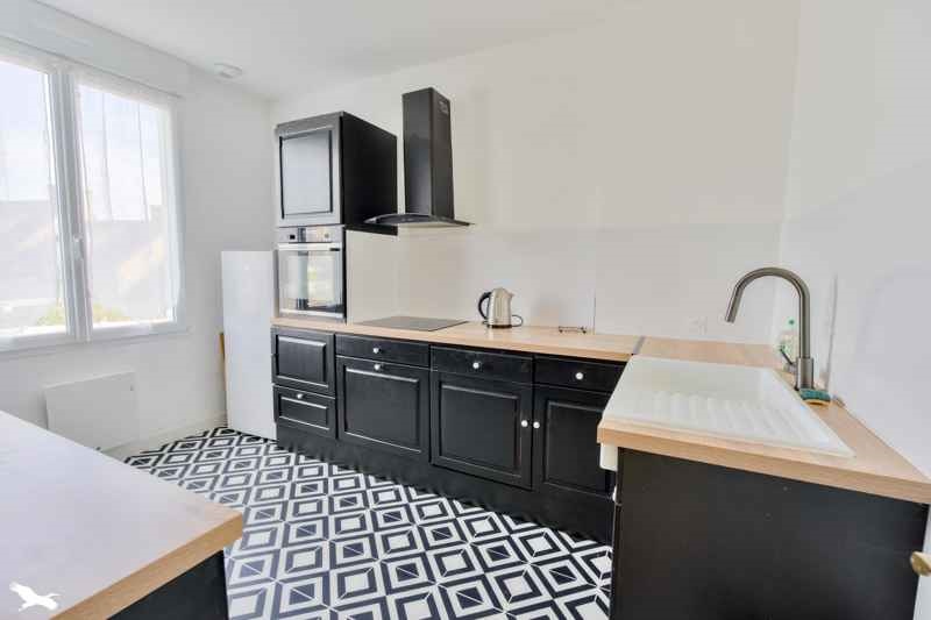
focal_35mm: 16
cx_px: 466
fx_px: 414
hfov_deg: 96.7
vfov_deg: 73.7
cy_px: 310
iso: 800
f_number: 8
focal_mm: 16
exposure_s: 1/100
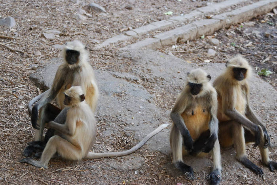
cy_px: 92
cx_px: 138
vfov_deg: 11.4
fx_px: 924
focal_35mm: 120
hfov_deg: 17.0
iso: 900
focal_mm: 80
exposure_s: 1/400
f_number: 4.5
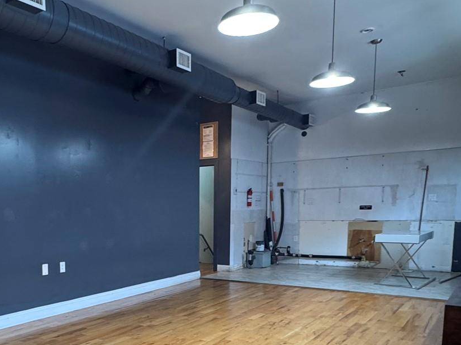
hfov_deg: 50.4
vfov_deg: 39.3
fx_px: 466
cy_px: 268
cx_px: 115
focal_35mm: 35
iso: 250
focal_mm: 2.22
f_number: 2.2
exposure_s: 1/60
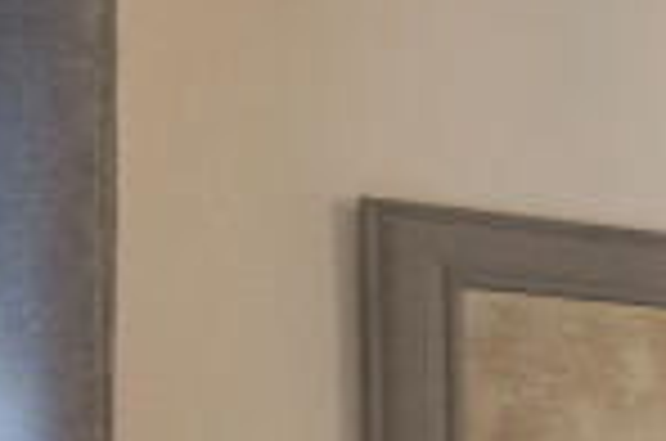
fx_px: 2049
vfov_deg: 11.6
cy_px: 722
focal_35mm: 111
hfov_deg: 10.7
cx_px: 2110
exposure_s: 1/60
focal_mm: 16
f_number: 6.3
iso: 1000
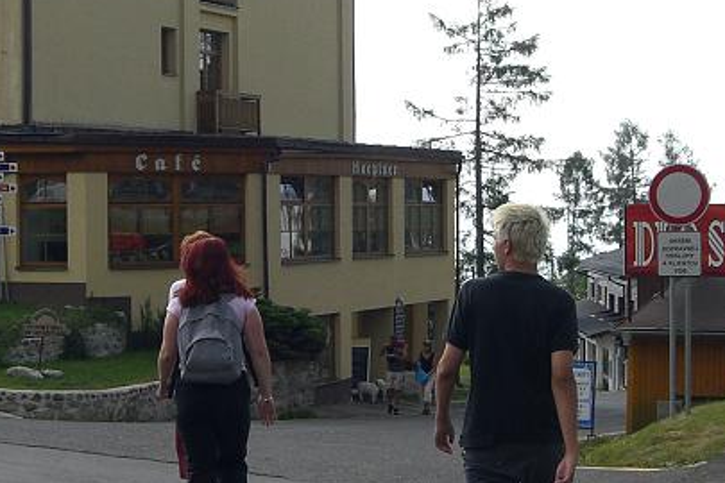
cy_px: 254
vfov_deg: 17.5
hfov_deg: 26.0
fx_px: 1571
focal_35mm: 78
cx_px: 351
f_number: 4.4
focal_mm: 6.3
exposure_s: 1/400
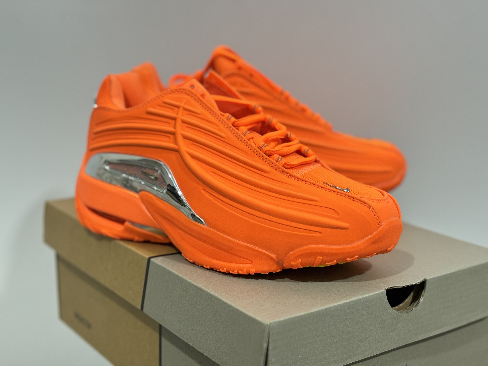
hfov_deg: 36.8
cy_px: 183
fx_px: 733
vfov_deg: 28.0
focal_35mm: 52
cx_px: 244
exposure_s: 1/33
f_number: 1.6
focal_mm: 5.96
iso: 200
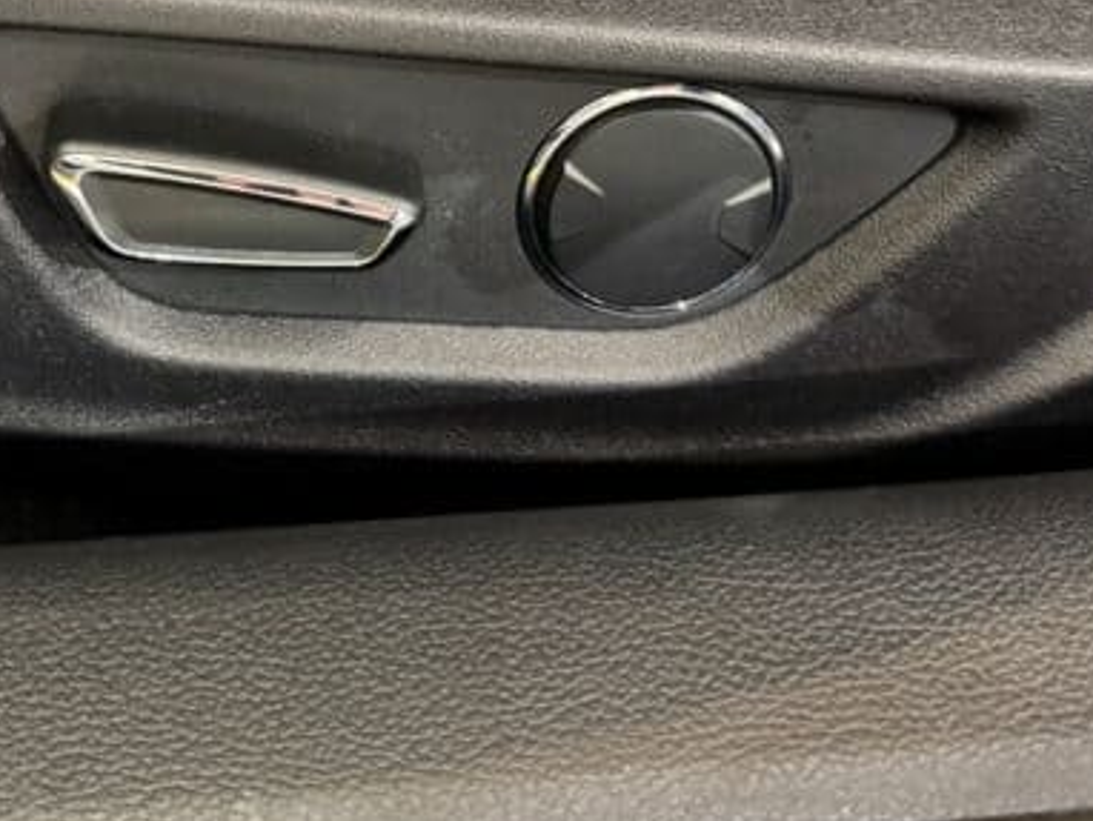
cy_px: -24
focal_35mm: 50
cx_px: 395
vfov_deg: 27.3
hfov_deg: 37.9
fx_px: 1580
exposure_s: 1/25
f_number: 1.78
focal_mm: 6.76
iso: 800
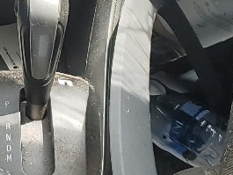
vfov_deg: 9.4
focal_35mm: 157
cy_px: 20
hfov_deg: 12.3
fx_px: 1057
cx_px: -42
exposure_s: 1/312
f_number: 1.5
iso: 50
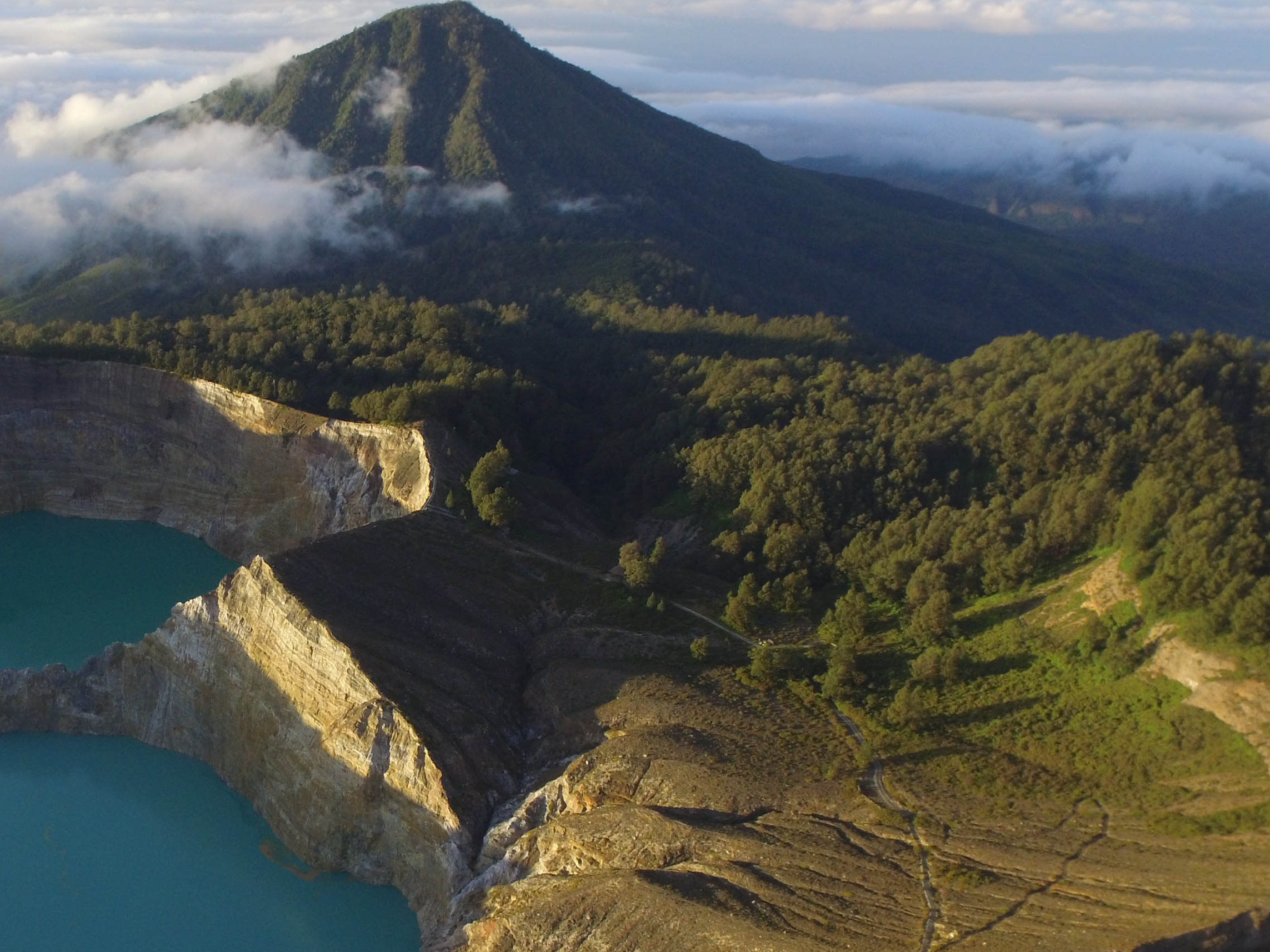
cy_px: 569
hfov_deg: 50.5
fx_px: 1284
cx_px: 321
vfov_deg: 40.5
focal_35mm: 35
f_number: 2.8
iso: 100
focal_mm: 3.61
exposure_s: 1/377
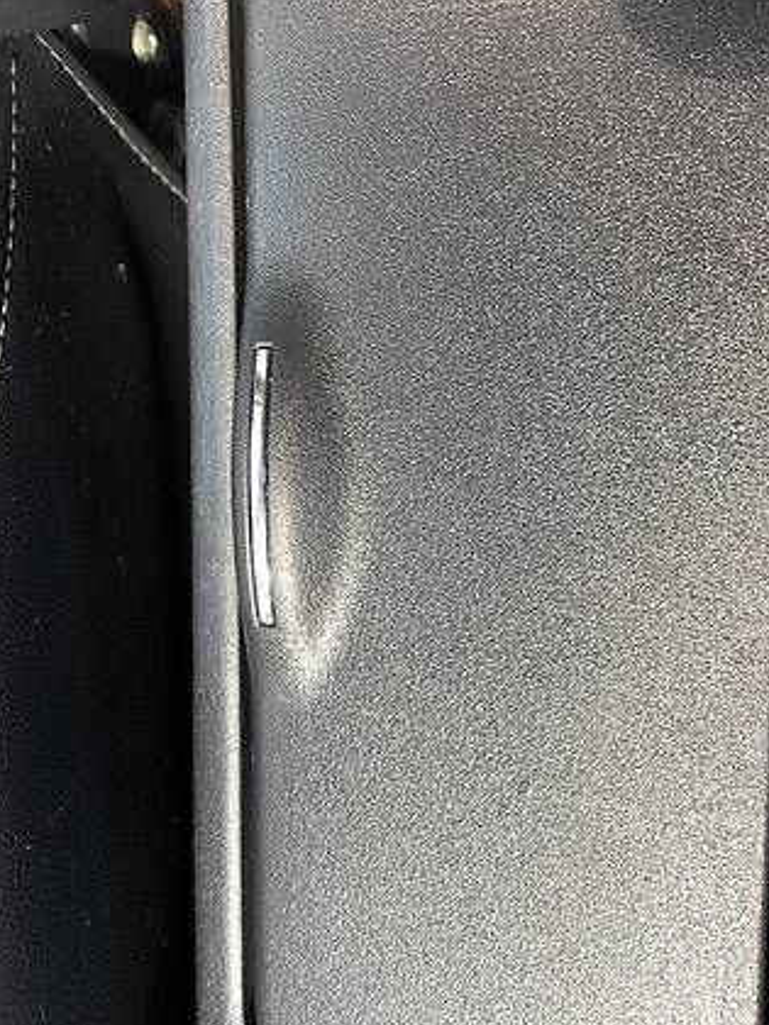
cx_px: 425
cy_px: 488
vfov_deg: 46.8
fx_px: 1185
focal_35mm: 40
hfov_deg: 35.9
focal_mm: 4
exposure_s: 1/30
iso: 32
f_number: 1.8
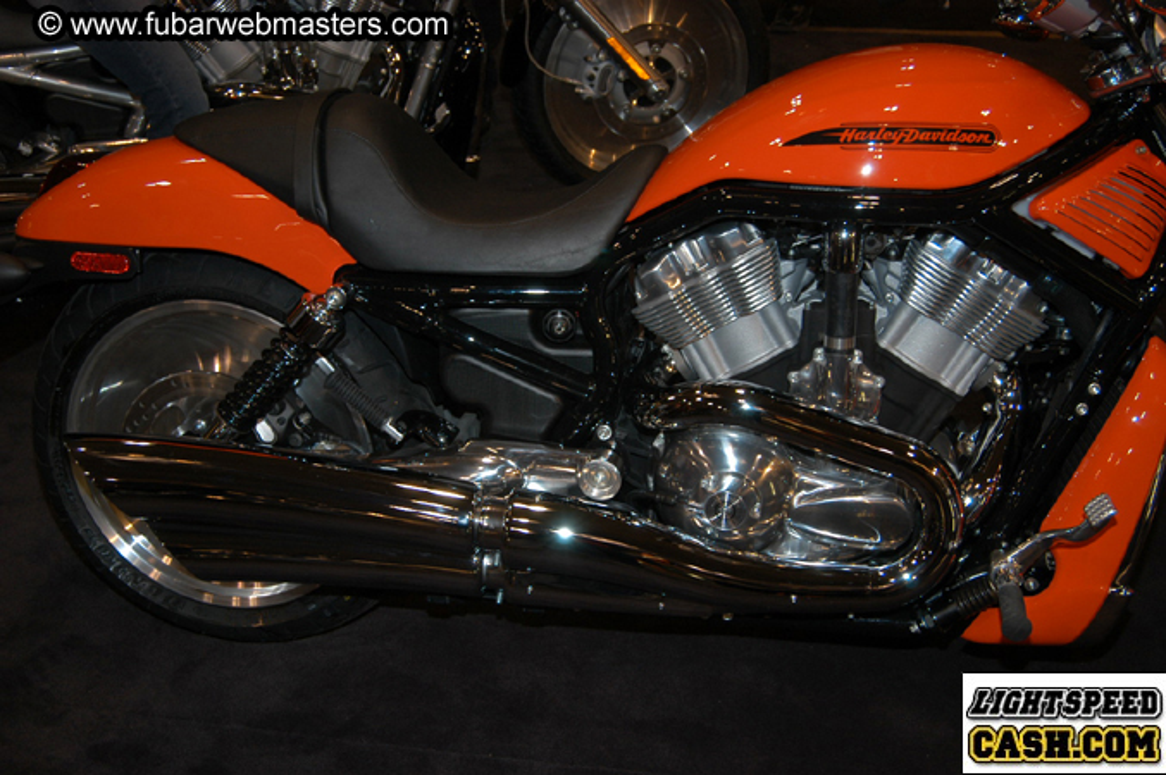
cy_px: 388
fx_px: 1165
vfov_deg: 36.8
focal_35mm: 36
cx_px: 583
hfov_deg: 53.2
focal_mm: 24
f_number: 5
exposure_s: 1/60
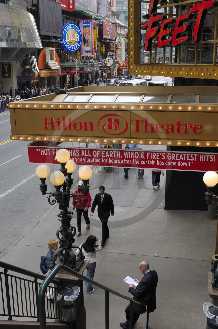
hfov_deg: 31.8
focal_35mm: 42
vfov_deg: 46.5
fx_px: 383
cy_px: 164
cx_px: 109
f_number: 7.1
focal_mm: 28
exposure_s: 1/80
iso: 200
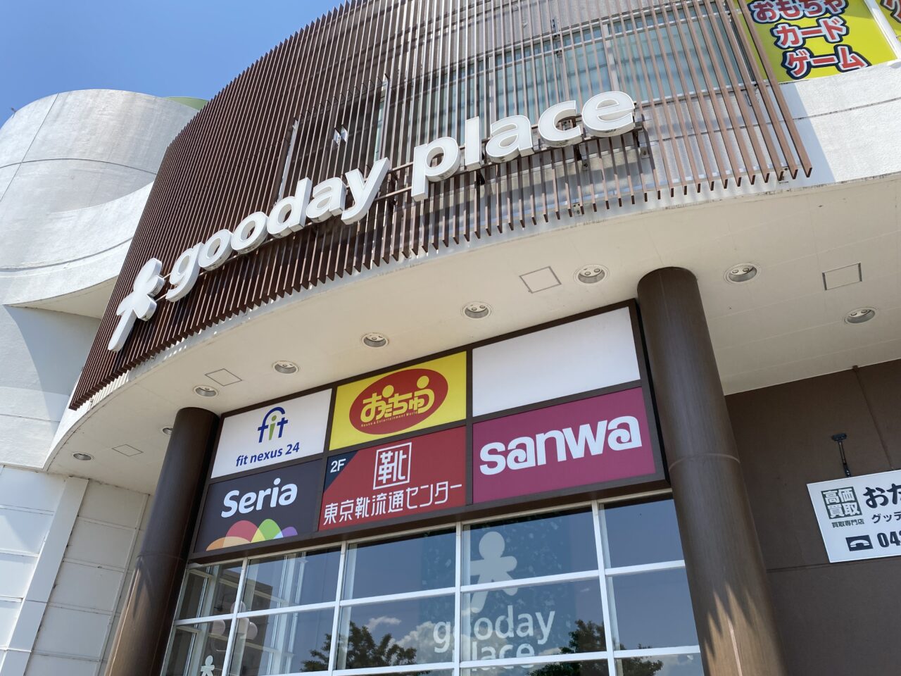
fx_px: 677
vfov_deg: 53.1
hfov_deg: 67.3
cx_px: 450
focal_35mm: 26
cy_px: 338
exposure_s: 1/1701
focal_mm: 4.25
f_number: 1.8
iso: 32
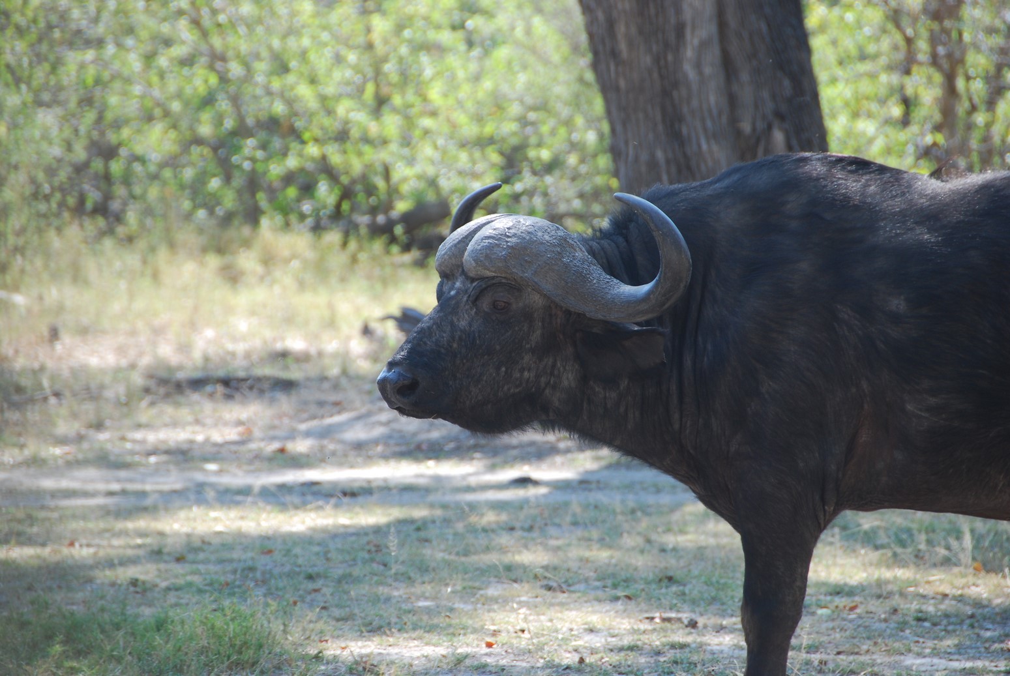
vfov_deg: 5.4
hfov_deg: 8.1
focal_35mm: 255
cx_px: 505
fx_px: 7163
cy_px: 338
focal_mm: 170
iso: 200
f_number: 5.6
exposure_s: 1/125
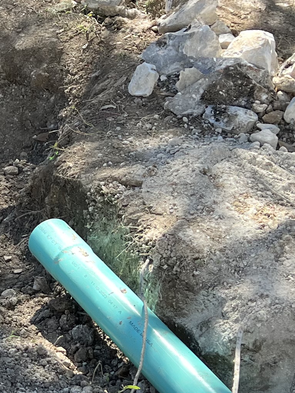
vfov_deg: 19.1
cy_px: 219
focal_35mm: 103
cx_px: -94
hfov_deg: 13.8
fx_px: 1171
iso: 50
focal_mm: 5.7
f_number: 1.5
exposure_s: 1/666
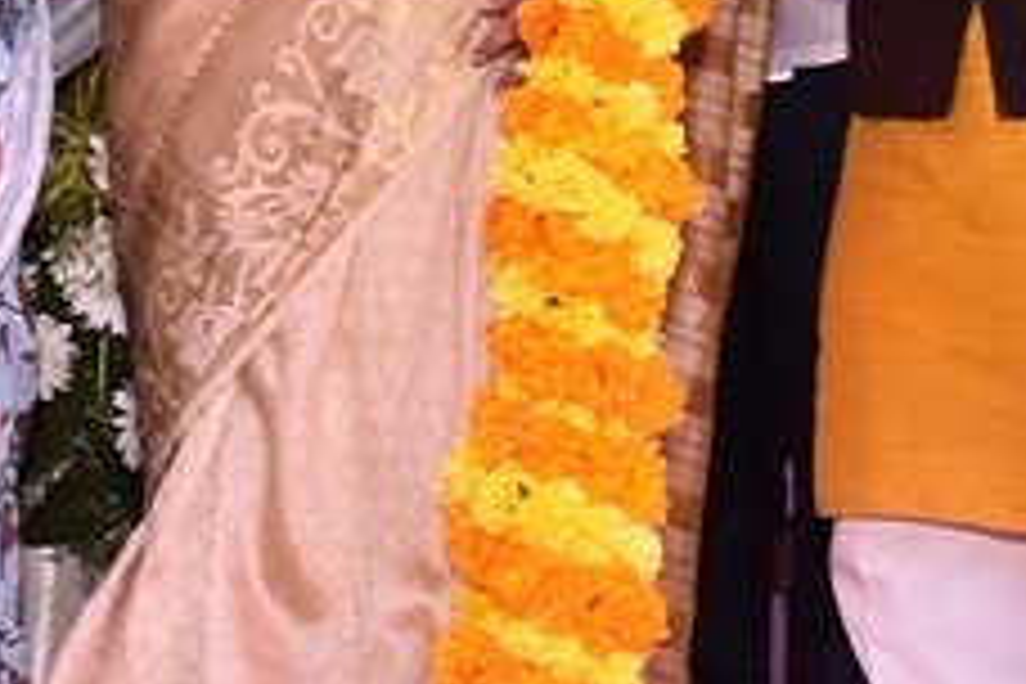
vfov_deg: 8.6
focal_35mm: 156
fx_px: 4446
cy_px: -360
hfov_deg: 13.2
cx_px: 392
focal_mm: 32
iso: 1000
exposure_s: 1/125
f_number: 7.1
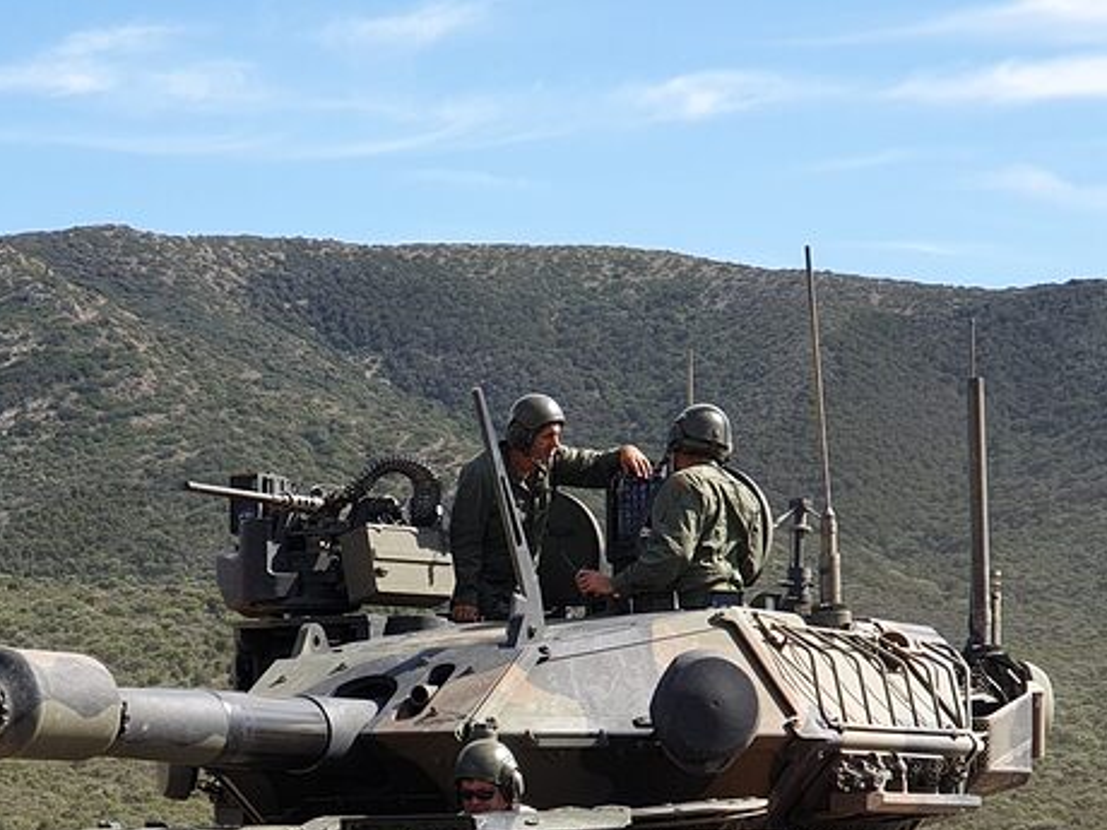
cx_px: 233
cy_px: 746
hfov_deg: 17.3
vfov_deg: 13.0
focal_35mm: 113
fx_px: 3614
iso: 25
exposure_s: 1/508
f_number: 2.4
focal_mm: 6
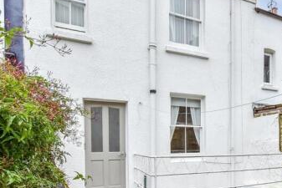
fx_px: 259
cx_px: 261
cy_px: 147
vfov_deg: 38.7
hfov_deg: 49.9
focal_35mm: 33
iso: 400
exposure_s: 1/50
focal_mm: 11.5
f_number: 7.1
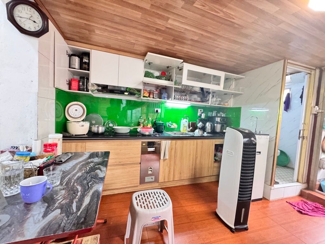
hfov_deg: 102.1
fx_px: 131
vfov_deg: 85.7
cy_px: 122
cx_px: 162
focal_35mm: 14
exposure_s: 1/50
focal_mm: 2.22
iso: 1000
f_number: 2.2
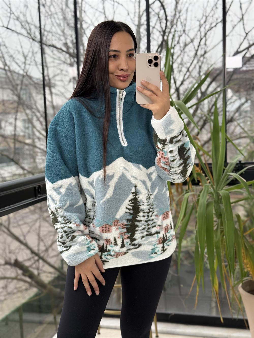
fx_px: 470
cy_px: 169
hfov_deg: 30.3
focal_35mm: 48
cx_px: 127
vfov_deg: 39.7
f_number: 1.78
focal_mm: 6.76
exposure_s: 1/151
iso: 125
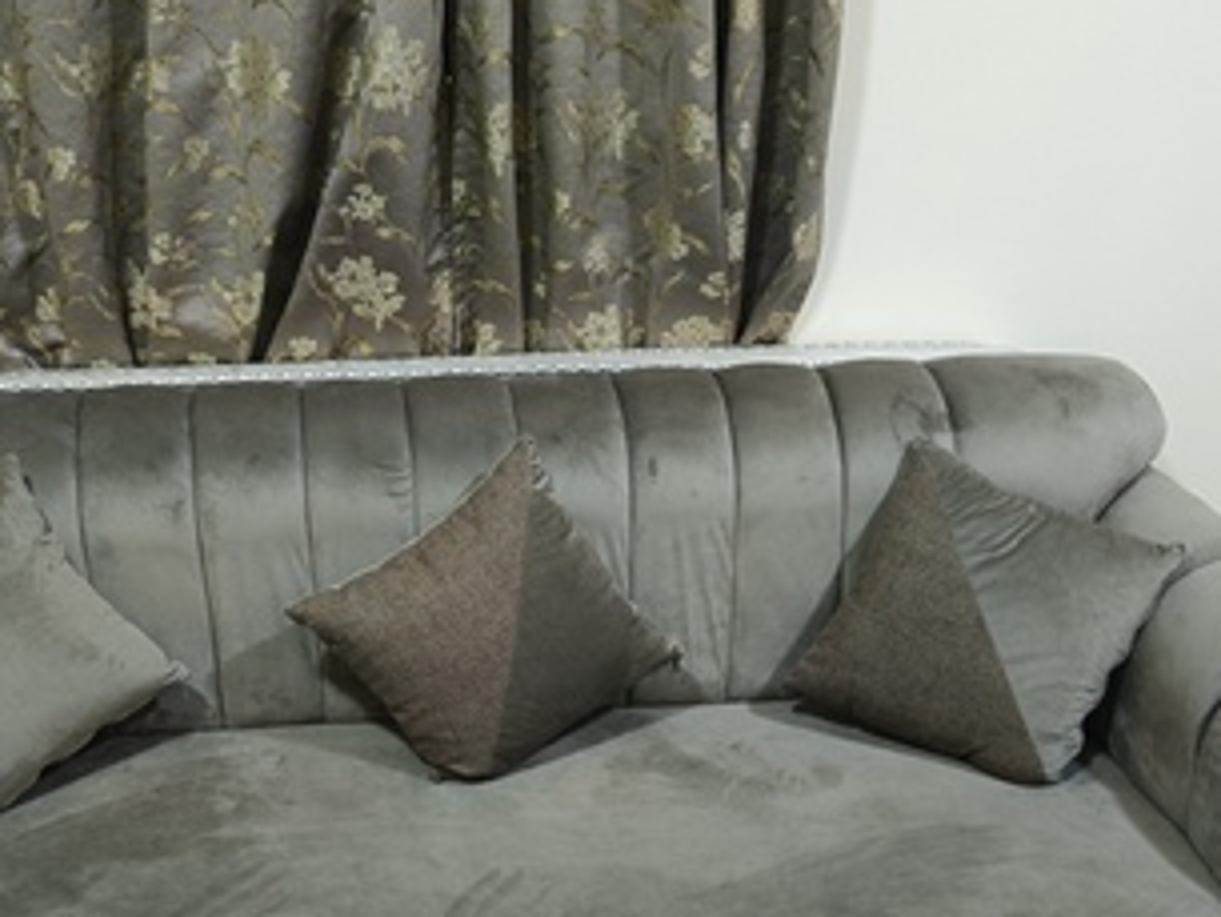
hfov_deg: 47.5
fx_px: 1376
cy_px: 607
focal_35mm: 39
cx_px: 466
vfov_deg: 36.5
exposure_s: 1/60
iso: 1000
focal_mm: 4.84
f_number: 1.8
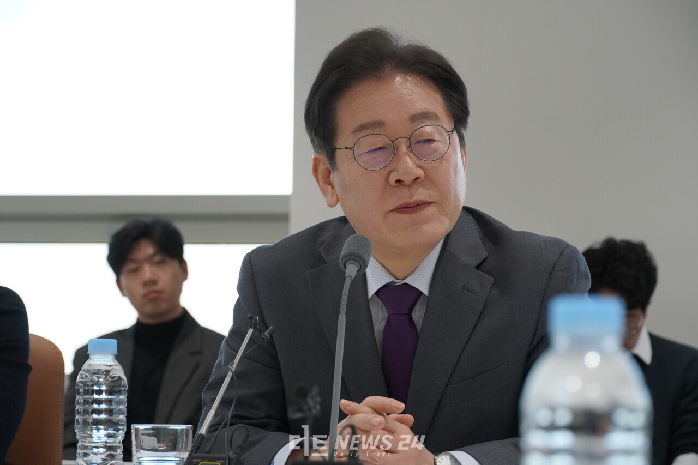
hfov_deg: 19.7
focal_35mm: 104
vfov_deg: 13.2
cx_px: 349
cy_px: 232
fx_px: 2006
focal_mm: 69
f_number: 5.6
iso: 1250
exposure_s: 1/160
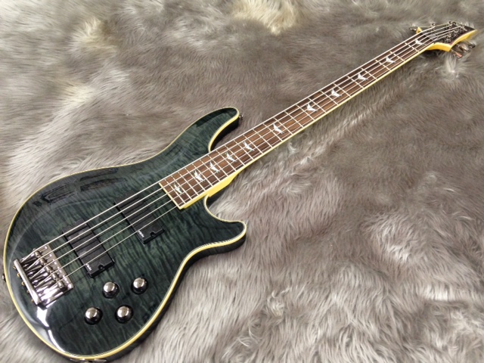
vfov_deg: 42.9
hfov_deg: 55.4
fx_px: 461
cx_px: 242
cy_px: 182
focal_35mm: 33
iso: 160
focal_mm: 4.12
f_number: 2.4
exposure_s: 1/20
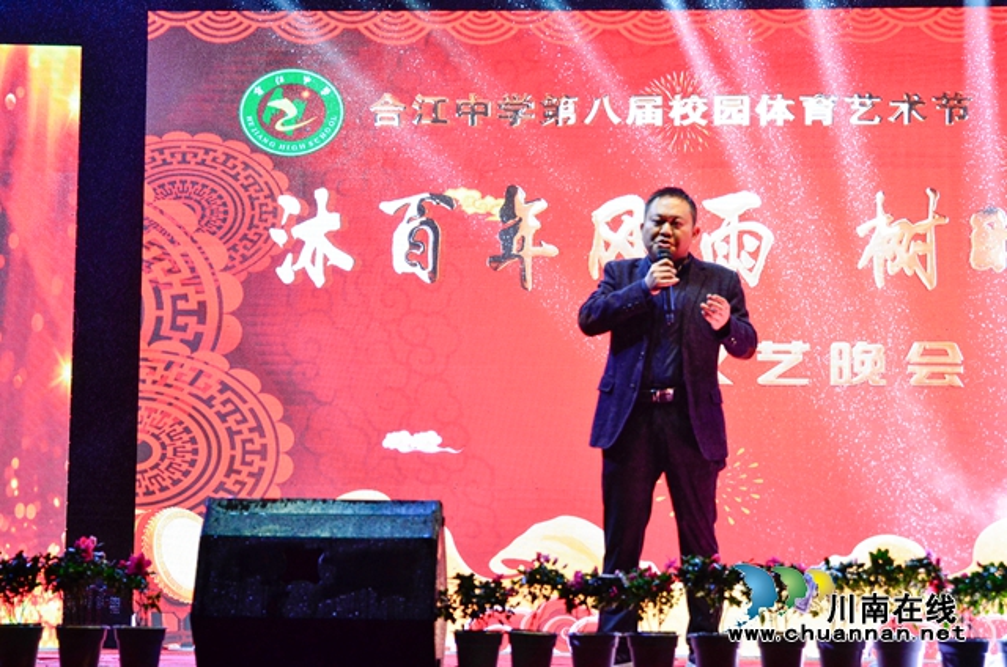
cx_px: 504
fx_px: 2596
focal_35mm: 93
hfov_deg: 22.0
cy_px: 334
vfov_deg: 14.6
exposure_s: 1/250
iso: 1000
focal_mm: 62
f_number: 5
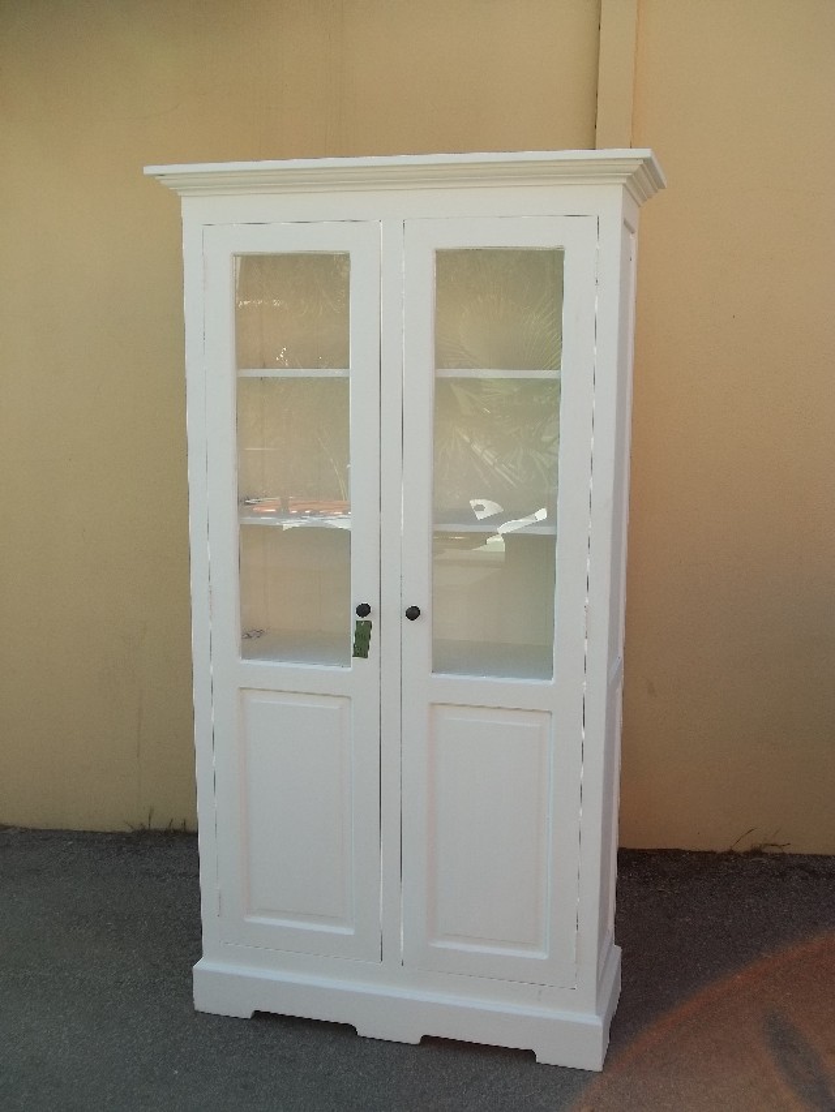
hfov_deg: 39.7
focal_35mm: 36
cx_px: 418
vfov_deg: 51.3
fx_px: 1158
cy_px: 556
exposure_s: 1/500
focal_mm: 6.5
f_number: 3.1
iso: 64
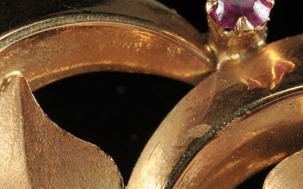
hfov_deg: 13.2
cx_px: 199
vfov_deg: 8.3
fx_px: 1305
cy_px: 96
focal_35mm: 158
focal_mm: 60
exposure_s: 1/250
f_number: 25
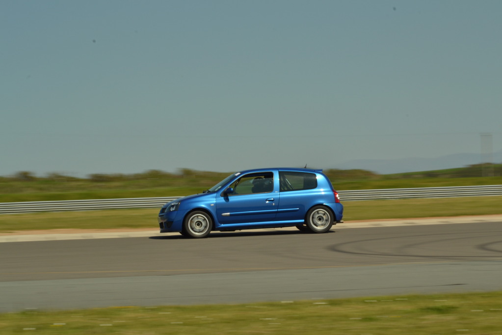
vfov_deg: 13.0
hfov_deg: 19.5
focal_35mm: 105
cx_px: 251
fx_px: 1464
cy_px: 168
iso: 200
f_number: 25
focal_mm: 70
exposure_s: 1/125
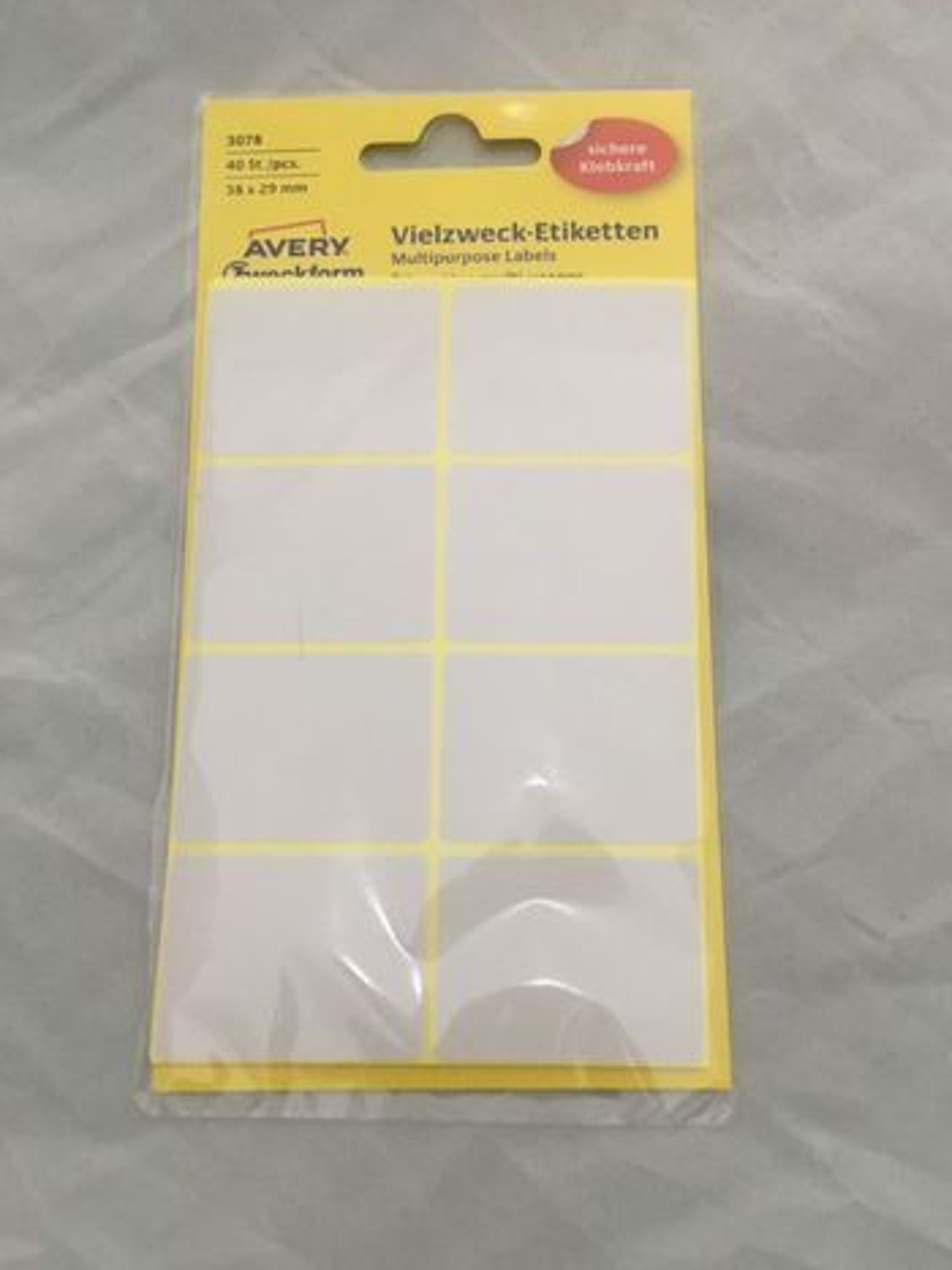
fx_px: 1174
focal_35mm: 32
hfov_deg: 44.1
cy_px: 665
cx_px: 520
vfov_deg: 56.8
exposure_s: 1/33
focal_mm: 4.15
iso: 160
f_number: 2.2
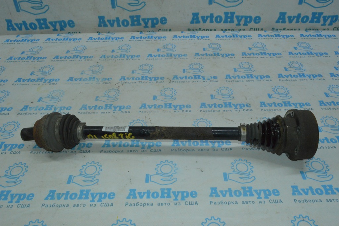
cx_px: 170
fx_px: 282
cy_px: 113
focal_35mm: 30
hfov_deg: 62.0
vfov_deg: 43.5
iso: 2200
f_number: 22
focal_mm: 20
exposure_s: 1/50
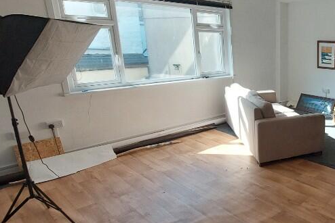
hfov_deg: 54.8
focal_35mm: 28
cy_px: 107
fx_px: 261
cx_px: 315
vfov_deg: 46.4
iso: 50
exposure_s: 1/120
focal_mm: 1.74
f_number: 2.2
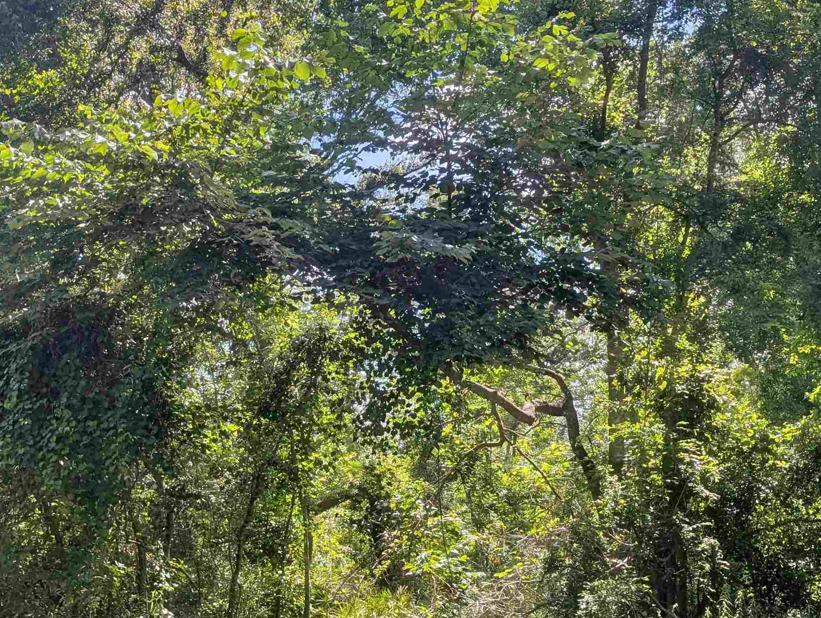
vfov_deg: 33.0
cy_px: 310
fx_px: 1045
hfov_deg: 42.9
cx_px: 434
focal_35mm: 44
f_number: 1.85
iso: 43
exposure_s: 1/1715
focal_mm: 6.81
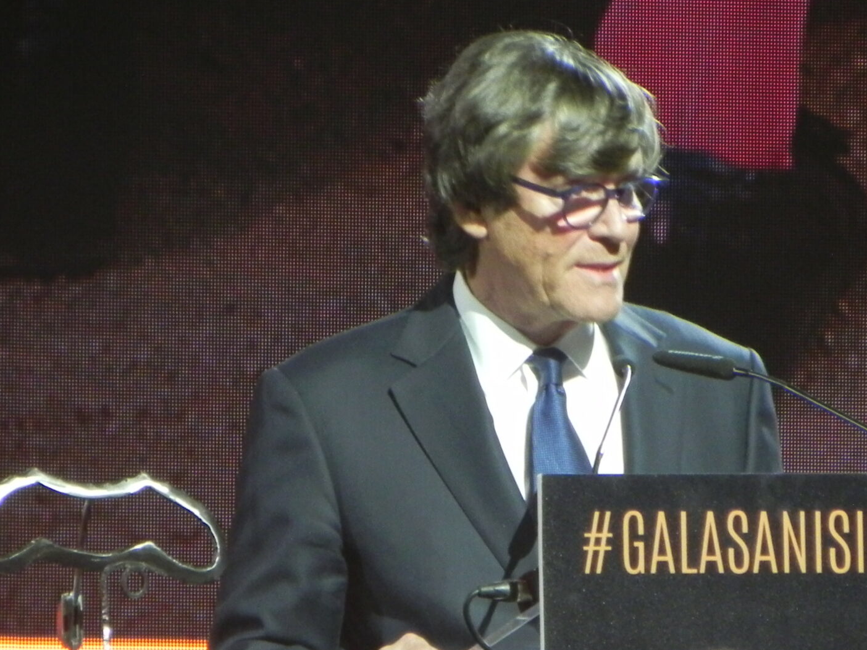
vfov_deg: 1.7
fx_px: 21966
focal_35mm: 877
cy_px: 481
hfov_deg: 2.3
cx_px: 592
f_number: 5
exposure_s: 1/25
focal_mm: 85.6
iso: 400
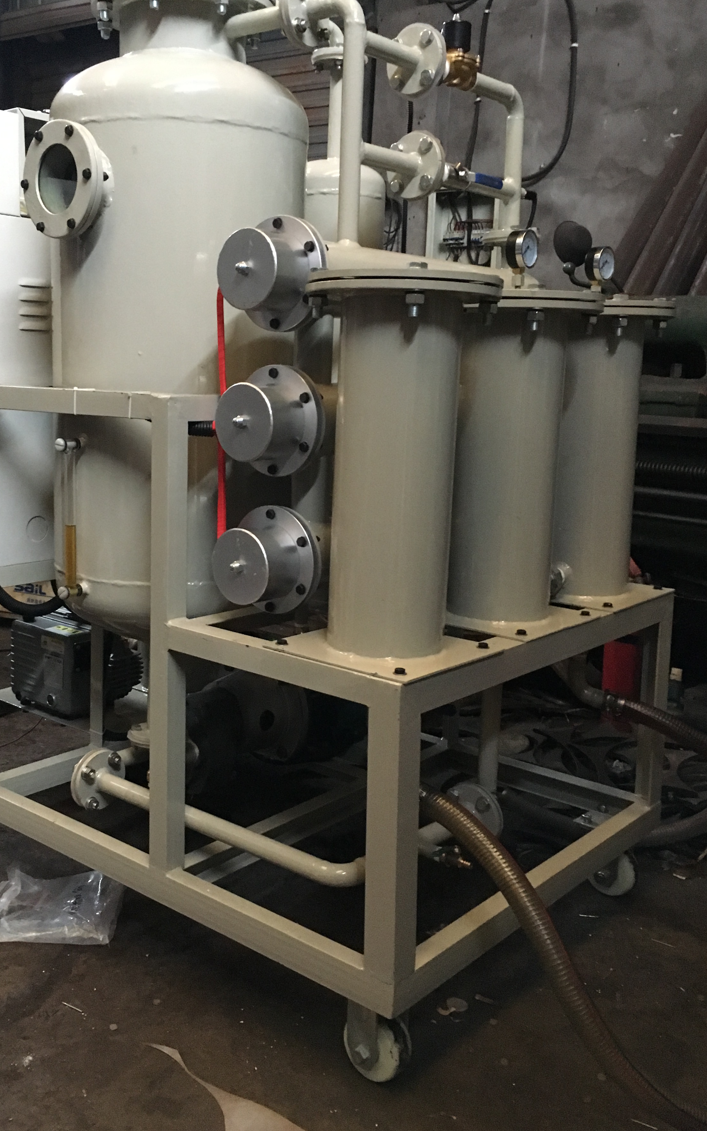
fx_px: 1079
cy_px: 521
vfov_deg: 55.3
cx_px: 276
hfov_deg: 36.1
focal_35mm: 35
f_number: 2.2
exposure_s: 1/17
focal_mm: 4.15
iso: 250
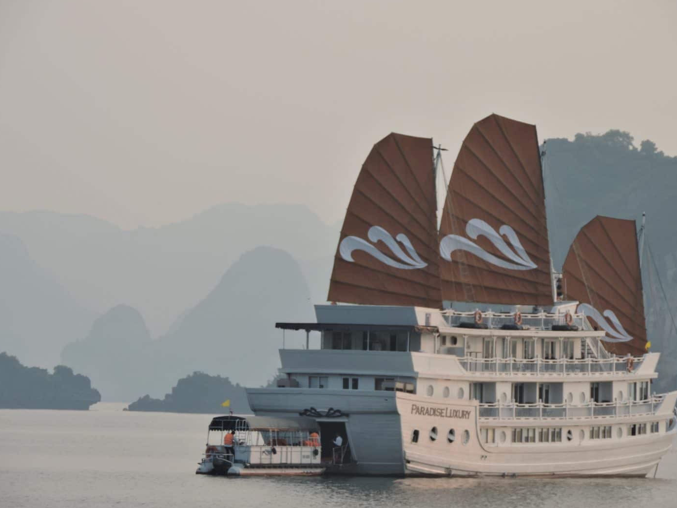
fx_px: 5574
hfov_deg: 6.9
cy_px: 258
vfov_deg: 5.2
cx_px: 333
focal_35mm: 285
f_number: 4.7
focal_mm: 49
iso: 80
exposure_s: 1/200
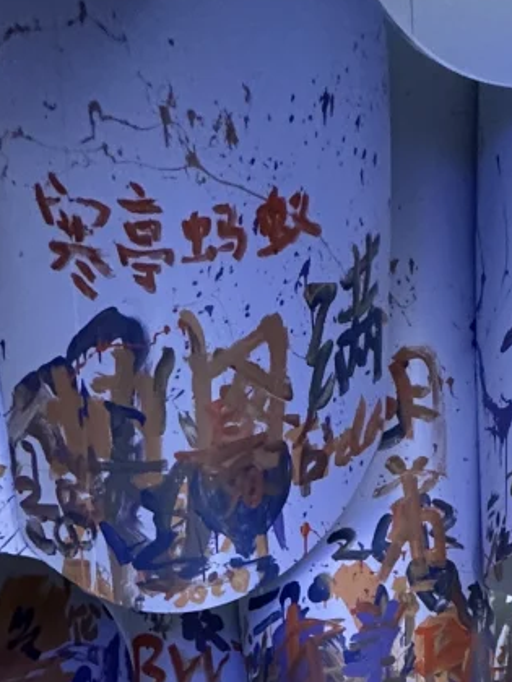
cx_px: 406
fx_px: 947
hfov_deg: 29.6
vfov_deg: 27.0
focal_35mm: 48
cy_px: 1041
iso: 320
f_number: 2.2
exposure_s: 1/60
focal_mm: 2.22
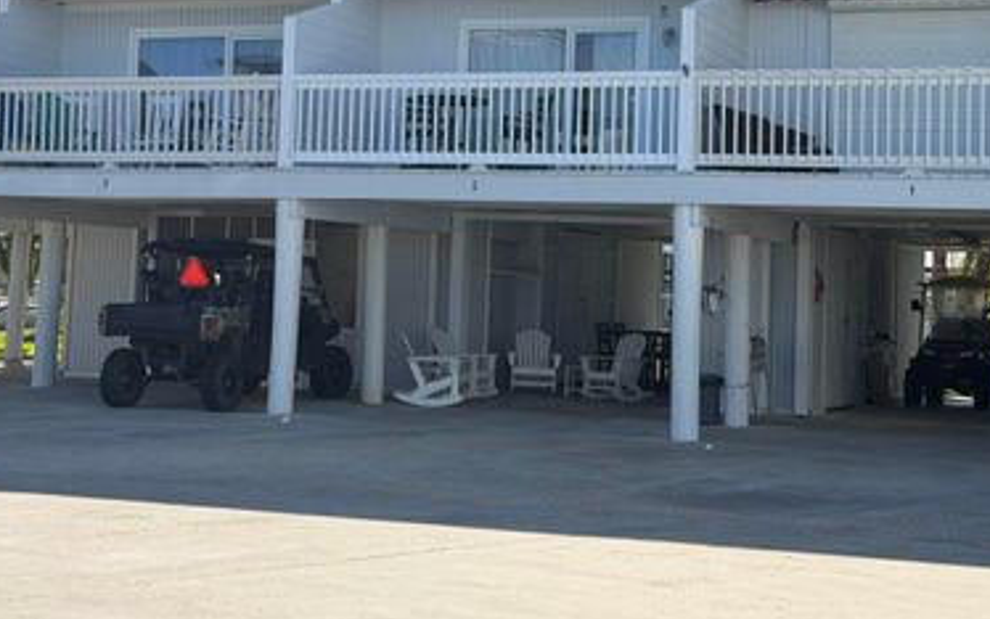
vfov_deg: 19.0
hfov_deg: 30.2
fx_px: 1835
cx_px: 543
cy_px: 142
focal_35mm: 68
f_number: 1.78
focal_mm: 6.76
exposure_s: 1/4587
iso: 80
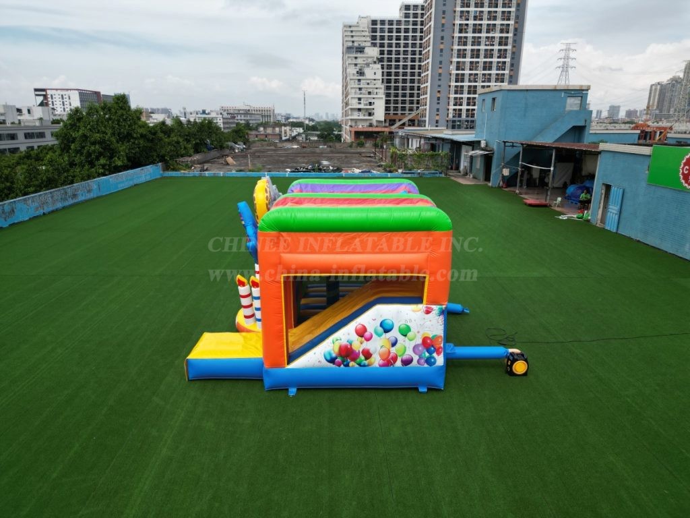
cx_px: 345
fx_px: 478
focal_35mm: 24
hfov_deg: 71.6
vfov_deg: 56.8
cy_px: 259
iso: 120
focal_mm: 6.72
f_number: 1.7
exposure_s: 1/2500
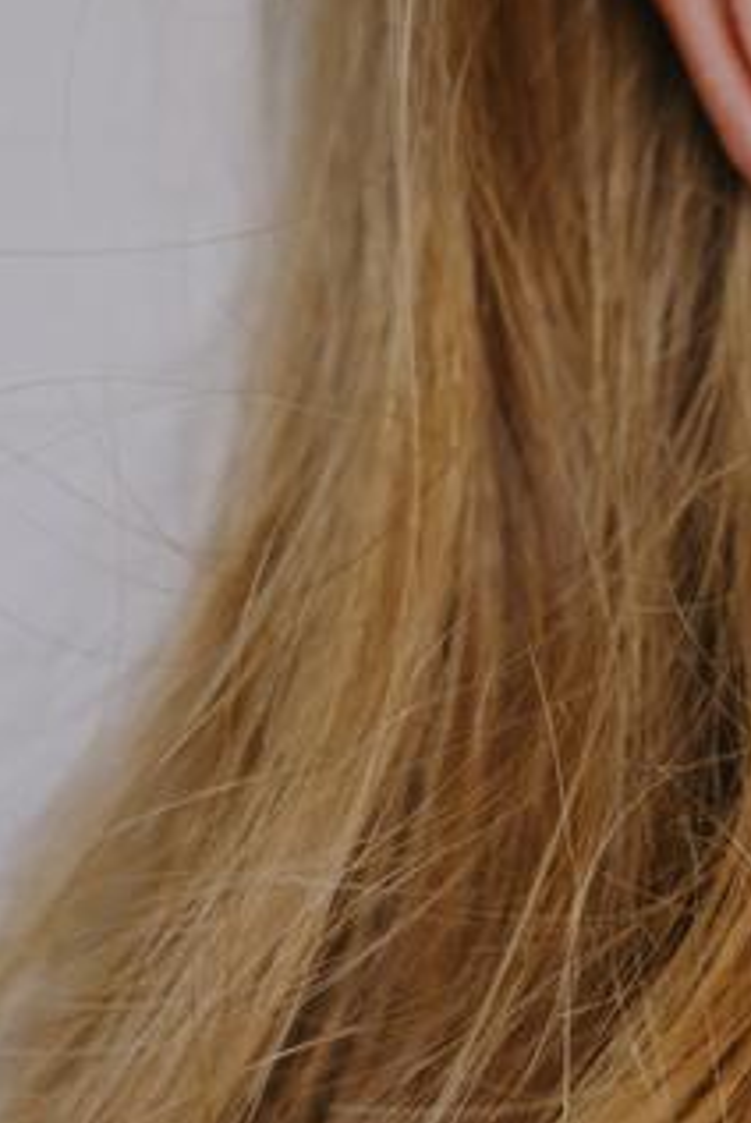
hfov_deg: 8.0
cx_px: 746
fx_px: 5339
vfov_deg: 12.0
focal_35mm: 171
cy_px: 871
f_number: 3.2
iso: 200
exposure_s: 1/125
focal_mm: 35
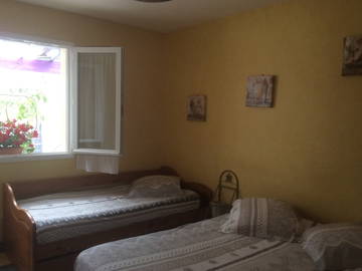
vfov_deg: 44.2
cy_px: 136
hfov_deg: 56.8
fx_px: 335
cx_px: 181
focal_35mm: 32
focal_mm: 3.3
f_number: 2.4
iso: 64
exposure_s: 1/25
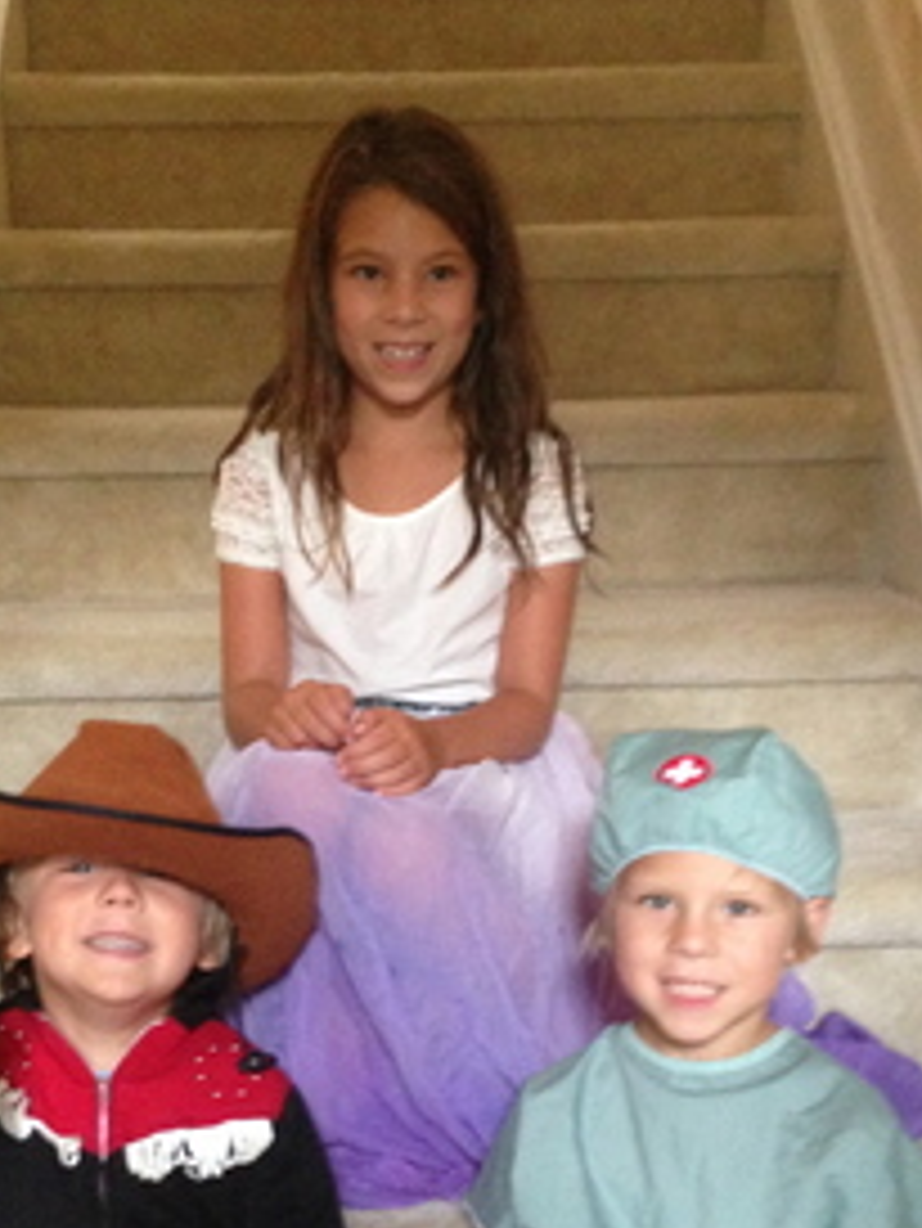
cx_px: 445
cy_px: 949
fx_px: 2058
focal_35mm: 58
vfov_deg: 32.5
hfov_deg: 25.2
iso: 400
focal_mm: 4.13
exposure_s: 1/15
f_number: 2.4
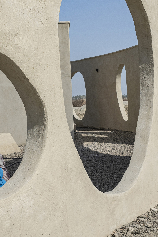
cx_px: 29
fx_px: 520
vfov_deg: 25.2
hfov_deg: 17.1
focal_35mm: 79
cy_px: 47
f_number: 9
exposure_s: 1/500
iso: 200
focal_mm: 36
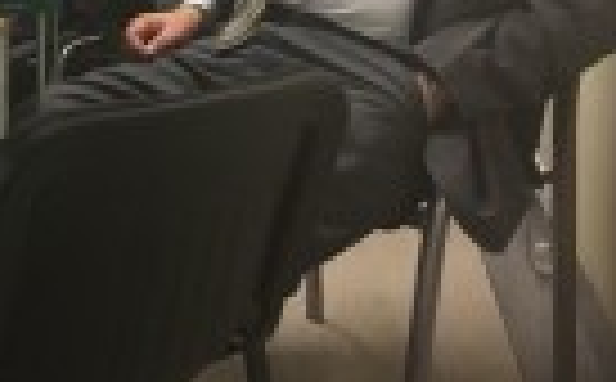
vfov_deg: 14.0
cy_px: -85
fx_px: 1508
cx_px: -184
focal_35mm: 90
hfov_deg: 21.0
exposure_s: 1/25
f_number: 2.2
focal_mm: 4.15
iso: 200
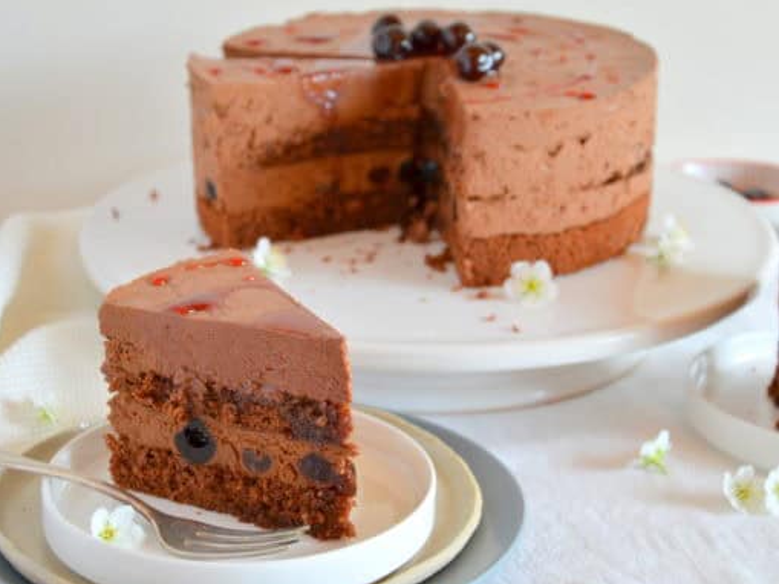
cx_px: 432
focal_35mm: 85
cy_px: 293
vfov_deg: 17.4
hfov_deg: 23.0
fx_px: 1913
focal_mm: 50
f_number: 5.6
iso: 500
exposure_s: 1/60
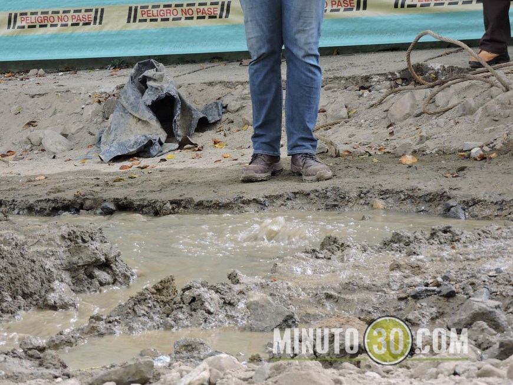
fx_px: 2000
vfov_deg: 11.0
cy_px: 192
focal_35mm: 135
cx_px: 256
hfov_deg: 14.6
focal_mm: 24.2
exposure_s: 1/60
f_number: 5
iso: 320
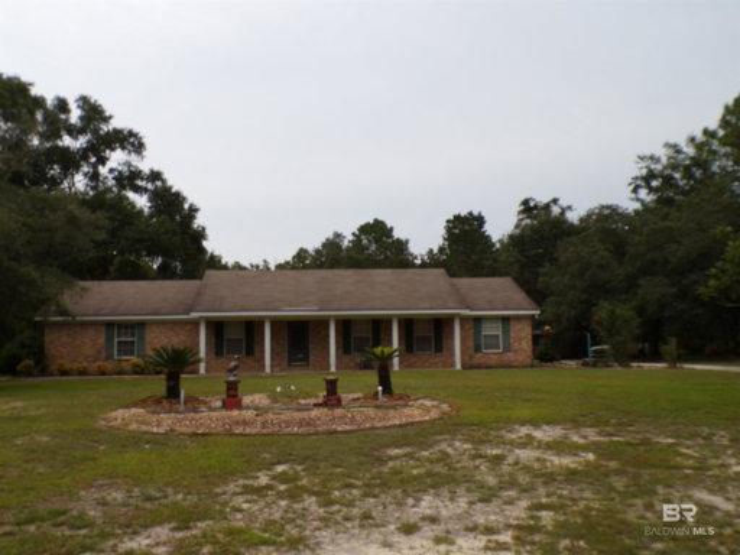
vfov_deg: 44.2
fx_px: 684
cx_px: 370
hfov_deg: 56.8
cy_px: 278
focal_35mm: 32
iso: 100
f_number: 4.8
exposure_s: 1/180
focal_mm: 5.8
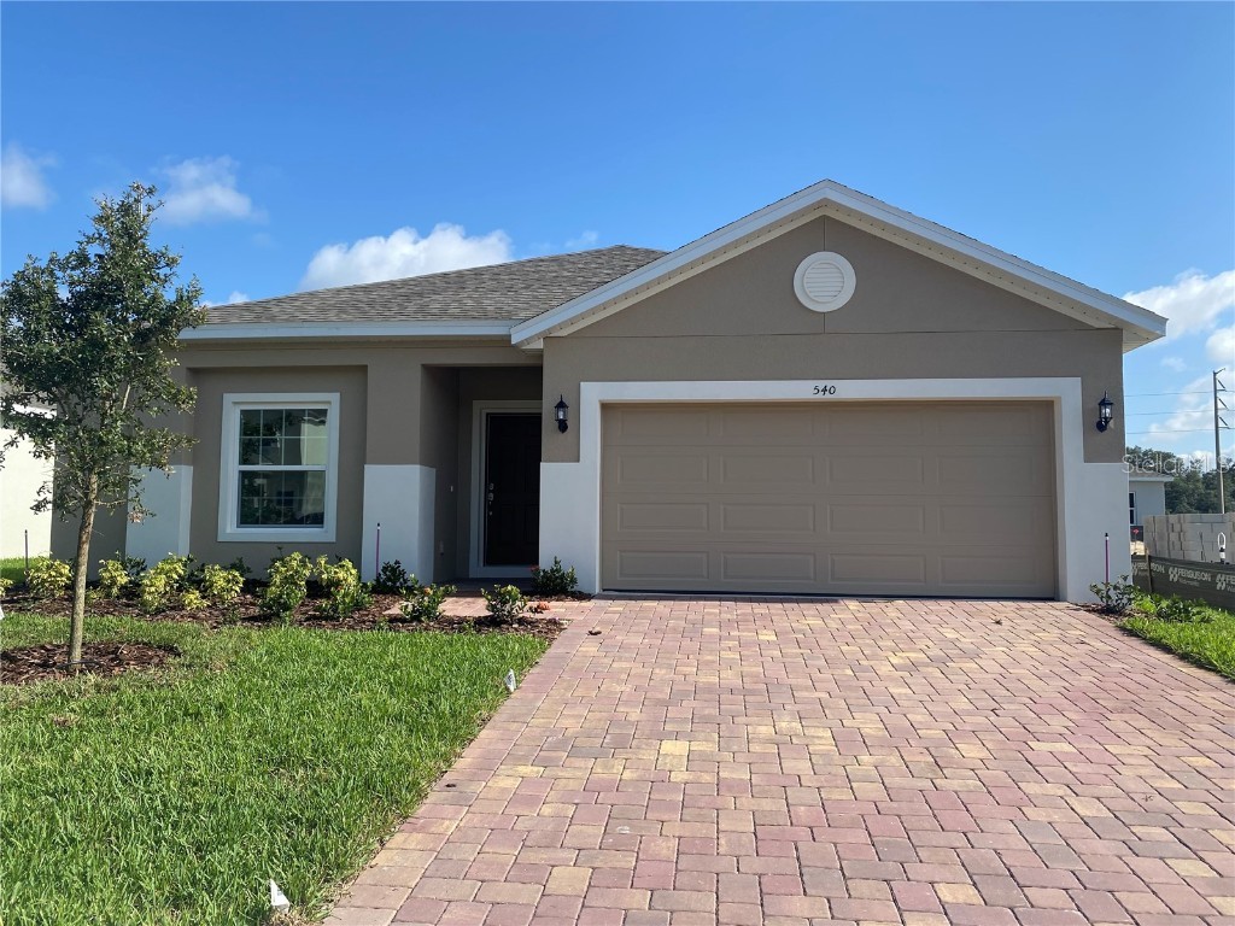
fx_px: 928
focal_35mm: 26
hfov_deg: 67.3
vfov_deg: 53.1
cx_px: 618
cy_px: 463
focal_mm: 4.25
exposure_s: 1/2268
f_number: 1.8
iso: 32
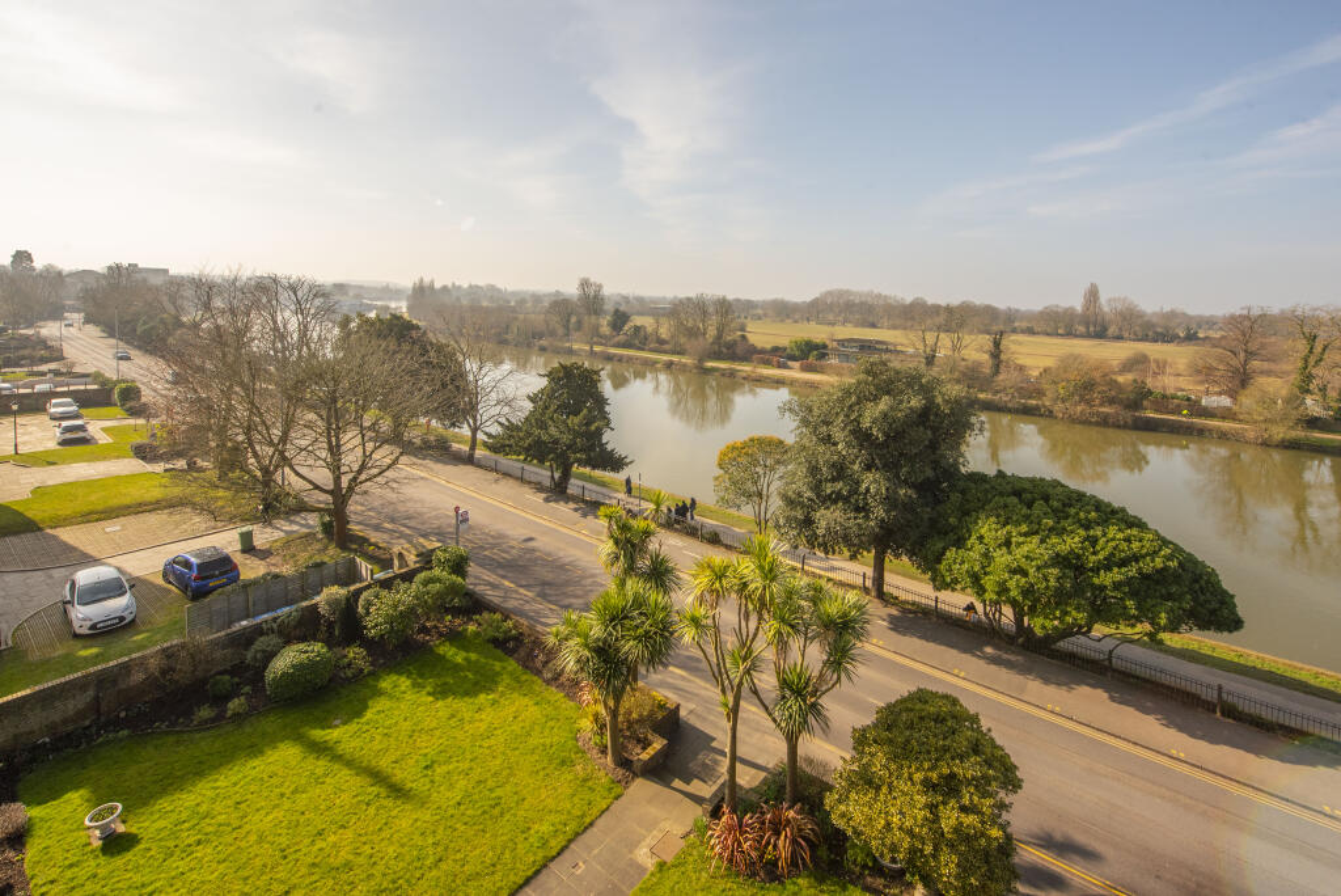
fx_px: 522
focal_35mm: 14
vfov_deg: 81.3
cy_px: 448
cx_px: 670
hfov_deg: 104.2
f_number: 10
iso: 500
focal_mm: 14
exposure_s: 1/1000
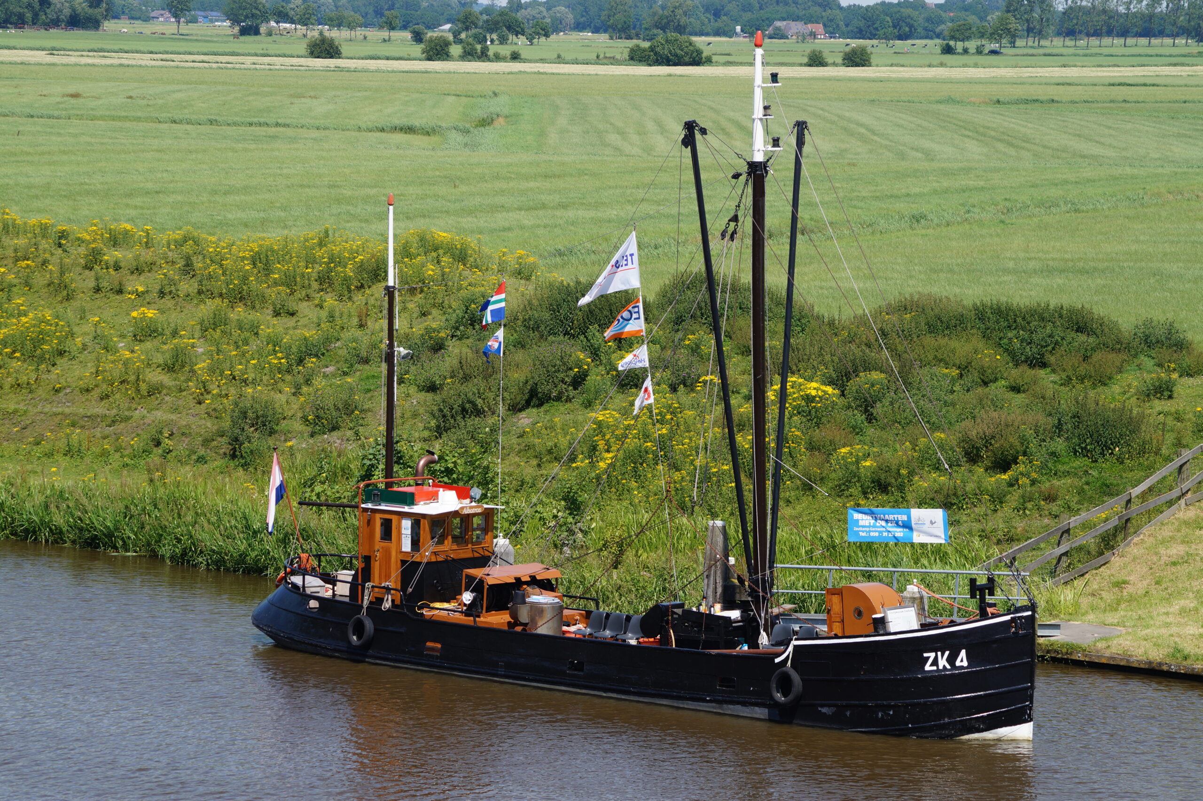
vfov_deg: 10.1
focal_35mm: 135
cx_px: 602
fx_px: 4509
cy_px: 400
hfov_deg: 15.2
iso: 100
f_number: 7.1
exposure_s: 1/250
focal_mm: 90
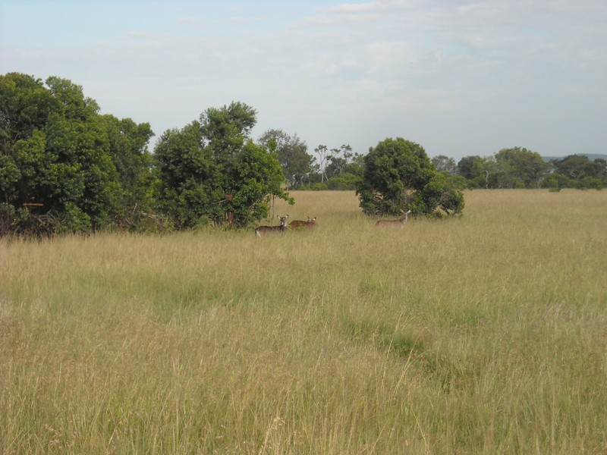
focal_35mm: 105
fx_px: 1841
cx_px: 304
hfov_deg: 18.7
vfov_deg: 14.1
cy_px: 228
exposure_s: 1/296
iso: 64
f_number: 4.7
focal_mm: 17.1
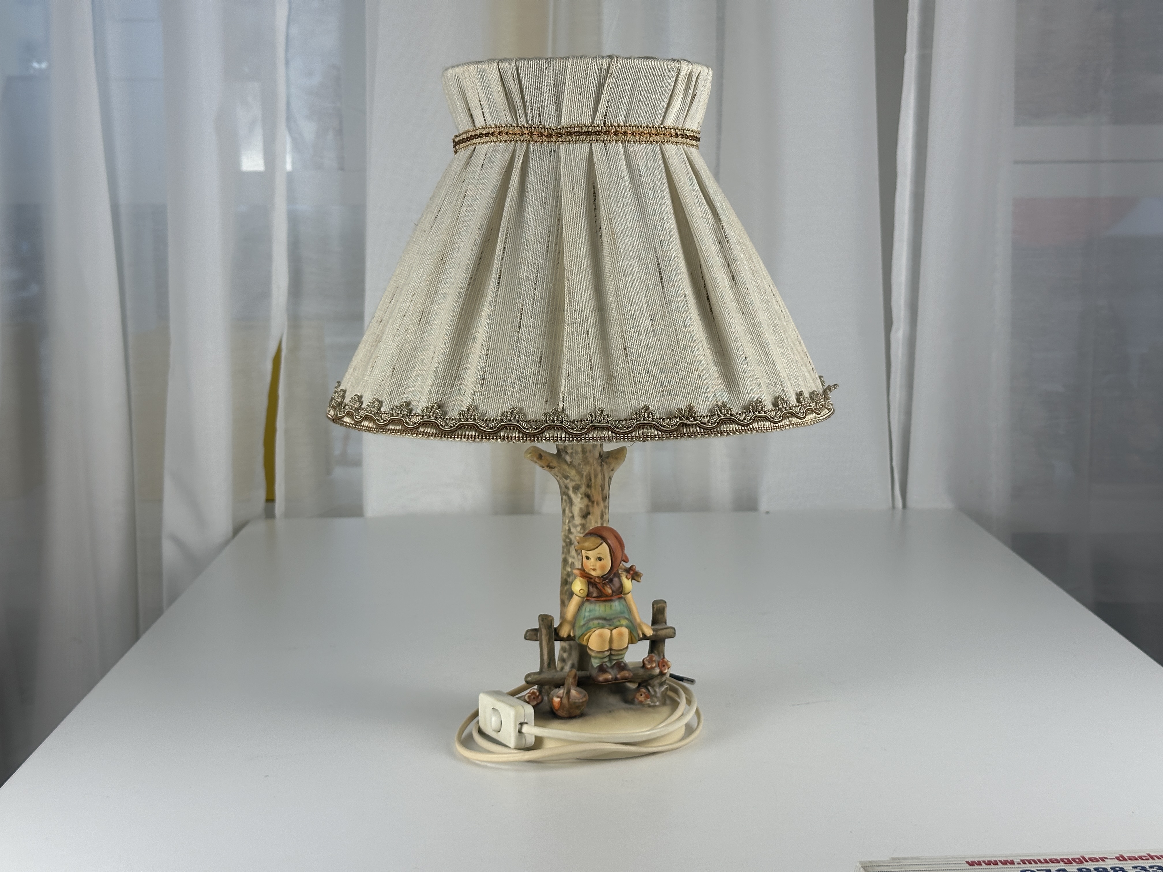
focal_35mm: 48
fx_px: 1613
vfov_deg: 30.3
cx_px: 582
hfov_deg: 39.7
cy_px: 436
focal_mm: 6.86
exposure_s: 1/229
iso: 64
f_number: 1.78
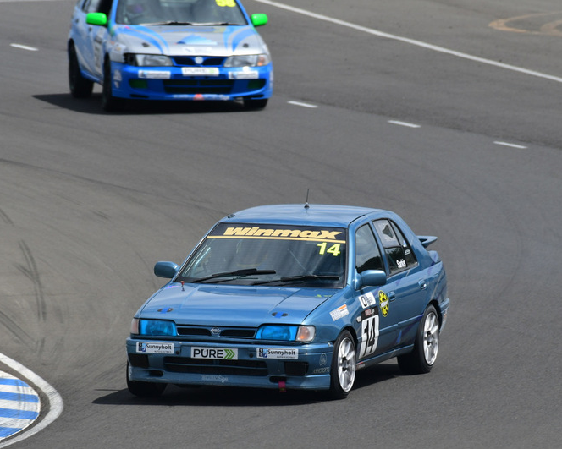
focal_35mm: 848
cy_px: 225
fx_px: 14103
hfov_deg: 2.3
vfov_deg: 1.8
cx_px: 273
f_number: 10
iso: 250
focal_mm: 500
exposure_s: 1/640
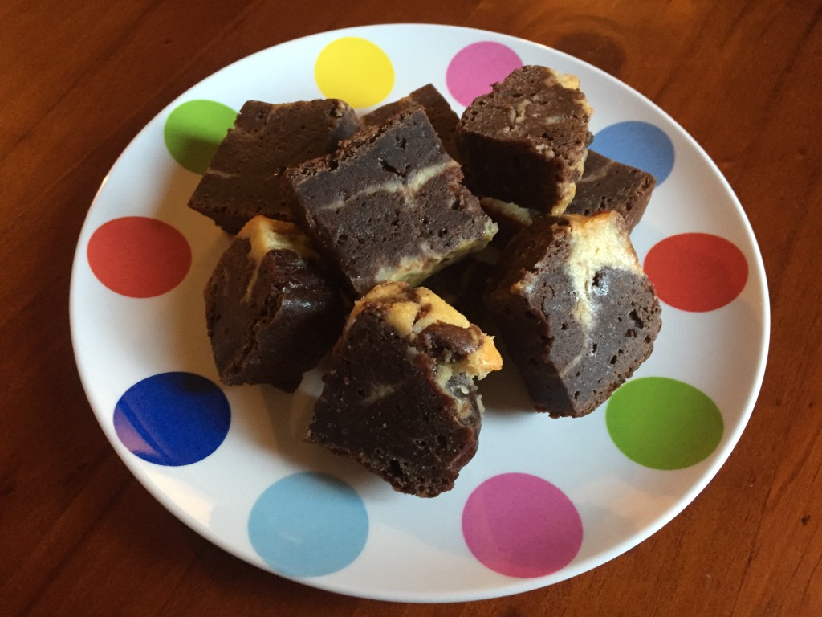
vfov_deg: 48.2
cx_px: 411
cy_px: 308
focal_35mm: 29
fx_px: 689
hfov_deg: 61.7
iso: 250
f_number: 2.2
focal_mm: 4.15
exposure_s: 1/17
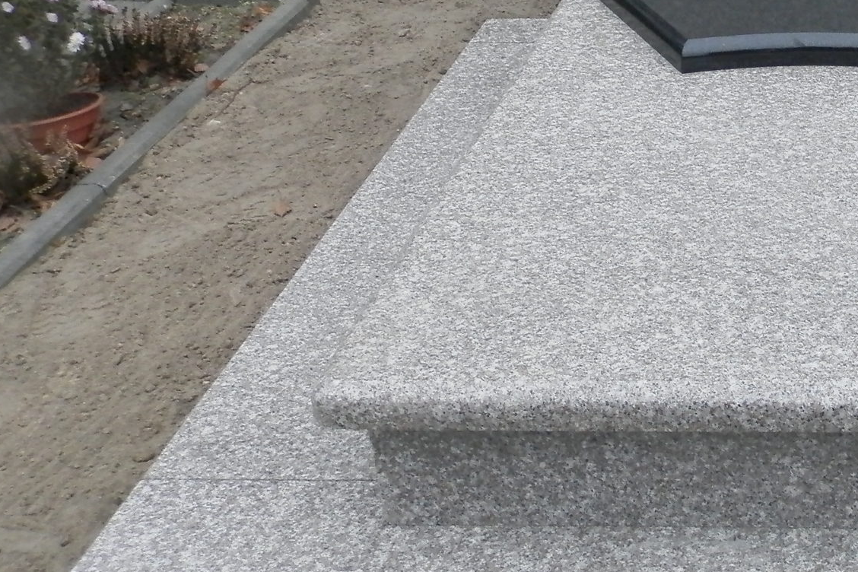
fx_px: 1406
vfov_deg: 22.5
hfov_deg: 31.4
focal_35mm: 59
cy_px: 65
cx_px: 855
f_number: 3.1
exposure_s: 1/20
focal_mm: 4.5
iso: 200
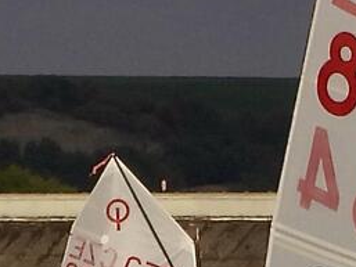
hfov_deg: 1.2
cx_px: 644
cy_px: 102
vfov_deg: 0.9
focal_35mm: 1644
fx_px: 16915
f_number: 4.5
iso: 100
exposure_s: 1/1000
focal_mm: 42.2
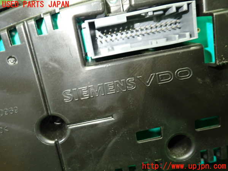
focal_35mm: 32
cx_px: 114
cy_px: 86
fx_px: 211
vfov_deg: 44.2
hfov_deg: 56.8
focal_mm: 5.79
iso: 400
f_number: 2.4
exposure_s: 1/30
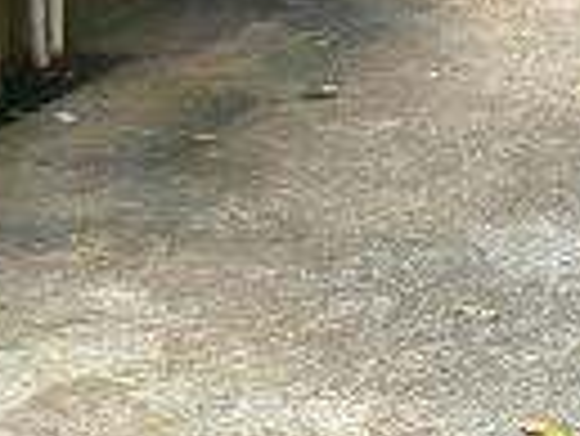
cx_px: 791
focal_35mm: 178
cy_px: 54
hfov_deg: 10.8
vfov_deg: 8.3
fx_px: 2985
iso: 100
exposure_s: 1/80
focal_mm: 6
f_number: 2.8
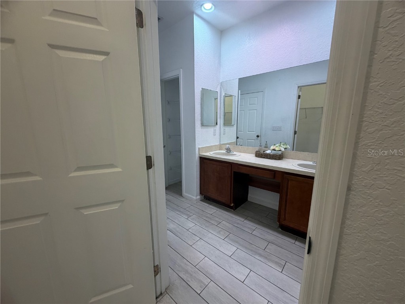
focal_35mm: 14
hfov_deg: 102.1
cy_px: 152
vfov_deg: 85.7
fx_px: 164
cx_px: 202
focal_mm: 2.22
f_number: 2.2
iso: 250
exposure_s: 1/120
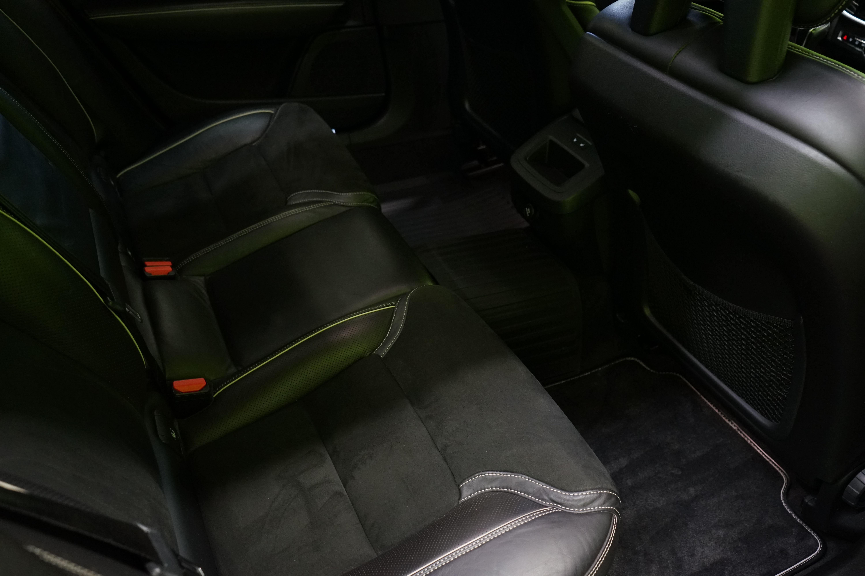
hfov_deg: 61.9
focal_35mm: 30
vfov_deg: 43.6
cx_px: 432
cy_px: 288
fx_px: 721
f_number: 5
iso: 2500
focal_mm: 30
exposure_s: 1/20
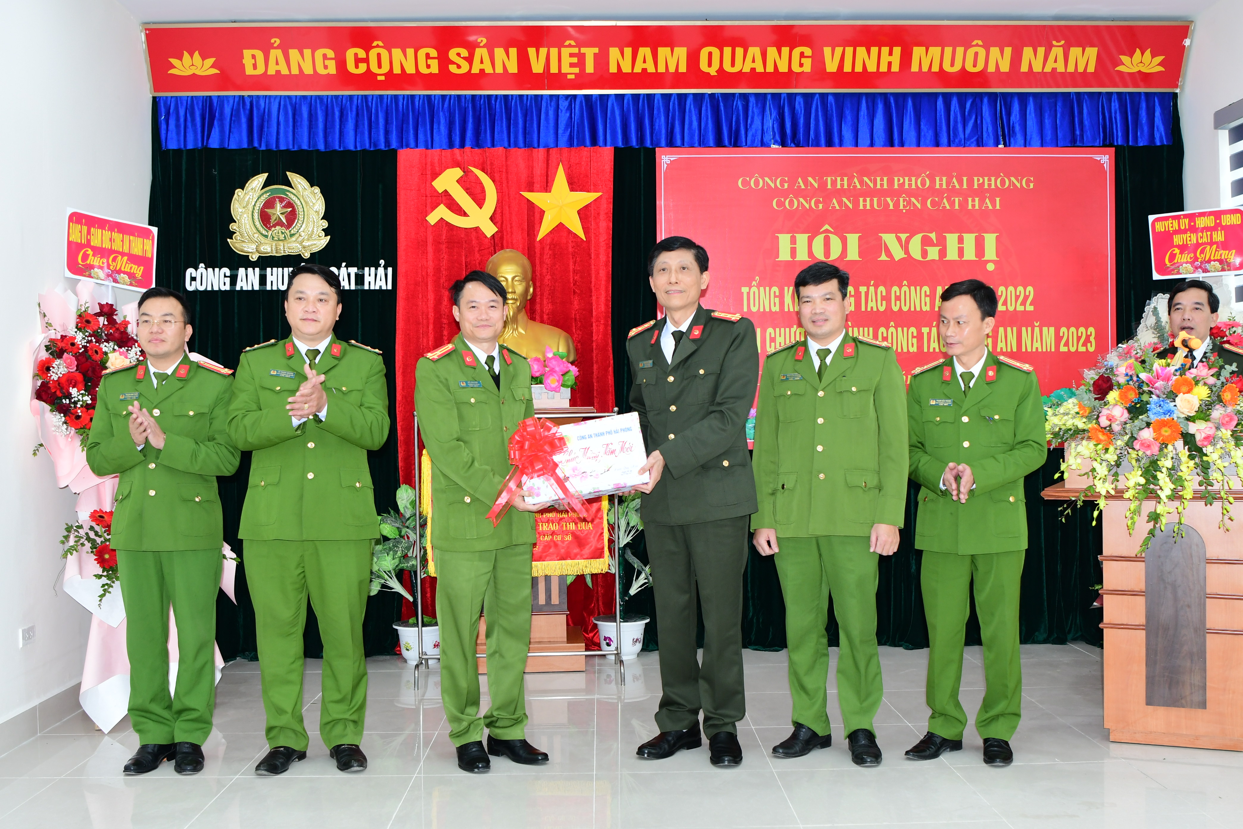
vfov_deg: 36.9
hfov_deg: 53.1
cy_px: 414
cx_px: 622
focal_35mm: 36
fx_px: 1243
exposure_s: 1/200
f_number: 2.8
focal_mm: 24
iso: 640
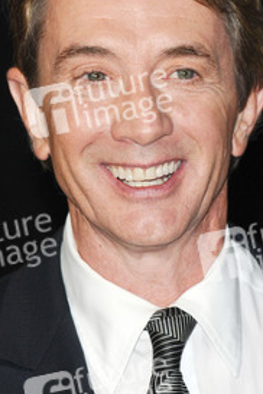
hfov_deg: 3.1
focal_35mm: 440
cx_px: 141
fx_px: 4821
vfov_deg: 4.7
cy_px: 176
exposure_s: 1/200
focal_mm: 200
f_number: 4.5
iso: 320
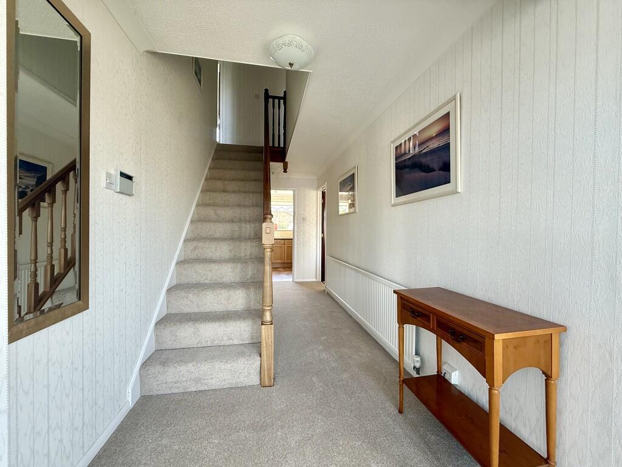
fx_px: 252
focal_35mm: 14
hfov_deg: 102.1
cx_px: 311
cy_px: 234
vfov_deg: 85.7
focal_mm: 2.22
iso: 200
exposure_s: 1/99
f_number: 2.2
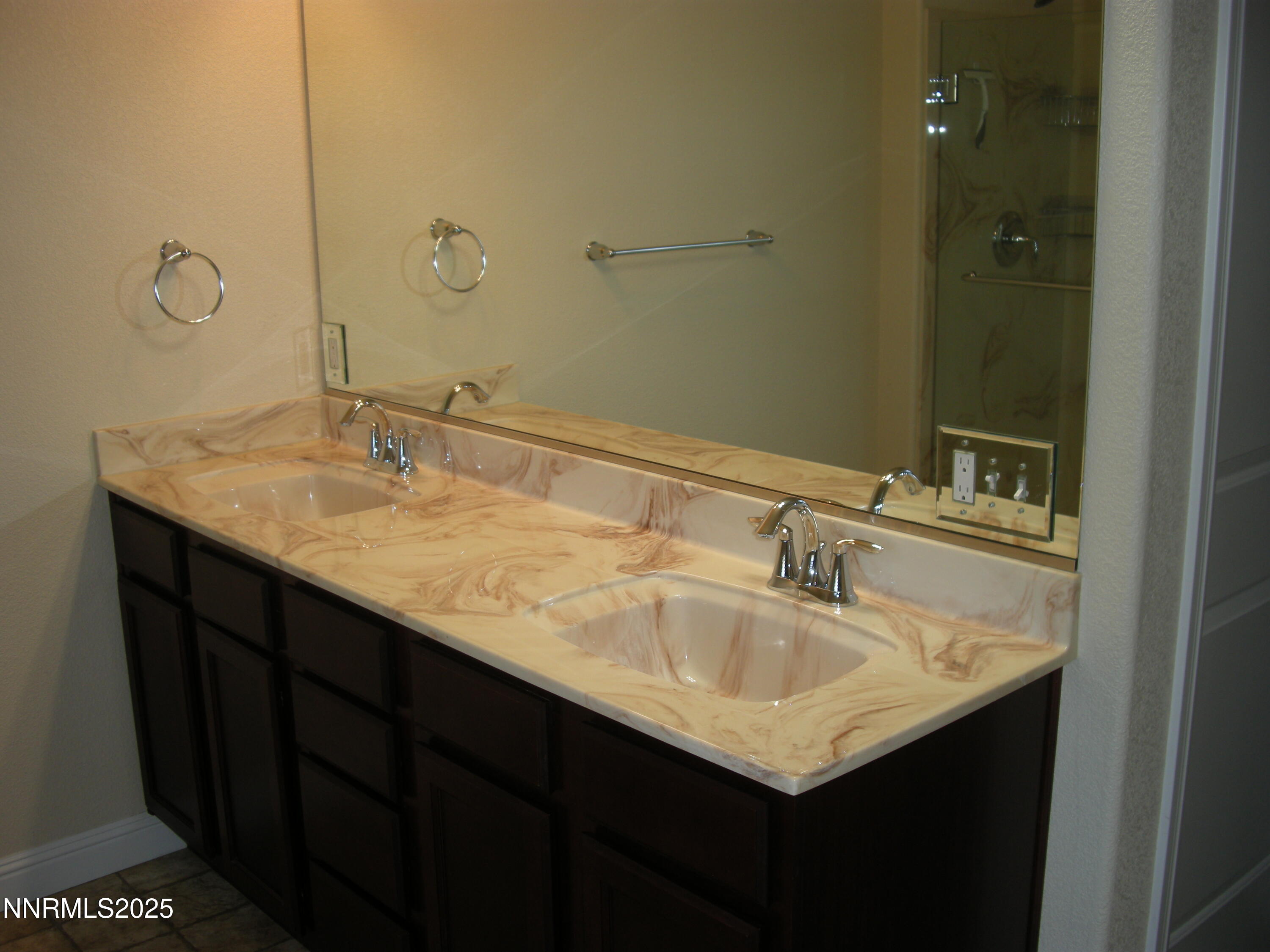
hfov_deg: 50.1
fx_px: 1357
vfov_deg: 38.7
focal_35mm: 37
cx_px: 635
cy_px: 476
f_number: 2.8
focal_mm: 7.9
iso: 64
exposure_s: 1/47.5
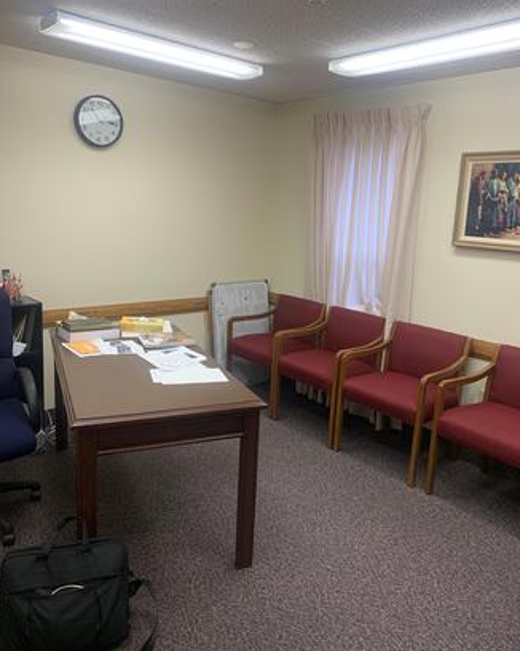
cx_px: 254
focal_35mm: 28
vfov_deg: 62.2
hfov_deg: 51.5
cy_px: 316
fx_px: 539
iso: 50
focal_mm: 4.25
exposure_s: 1/60
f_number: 1.8
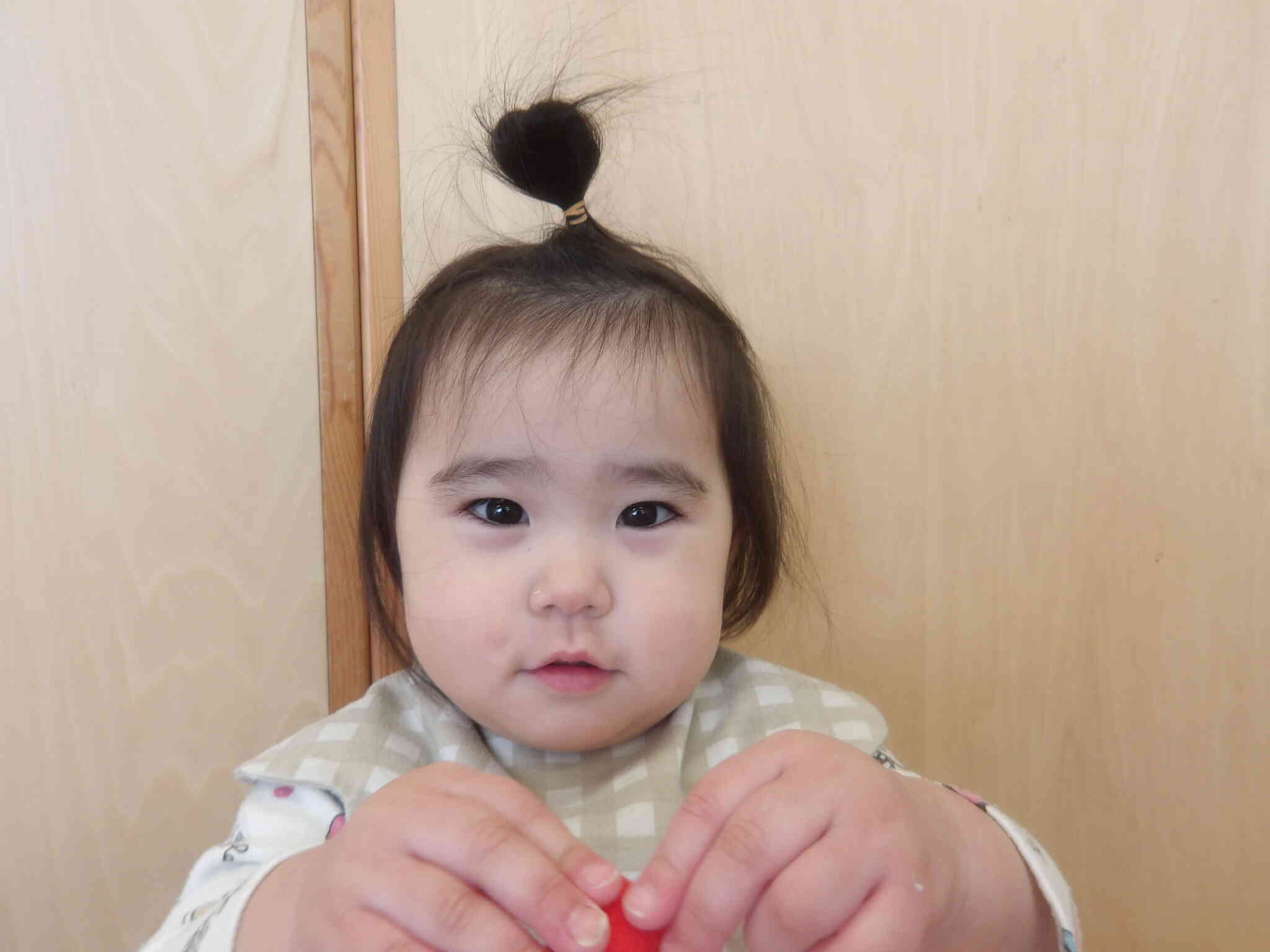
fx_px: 991
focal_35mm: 27
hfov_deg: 65.3
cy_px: 476
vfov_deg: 51.4
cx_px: 635
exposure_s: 1/47
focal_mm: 4.9
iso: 100
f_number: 3
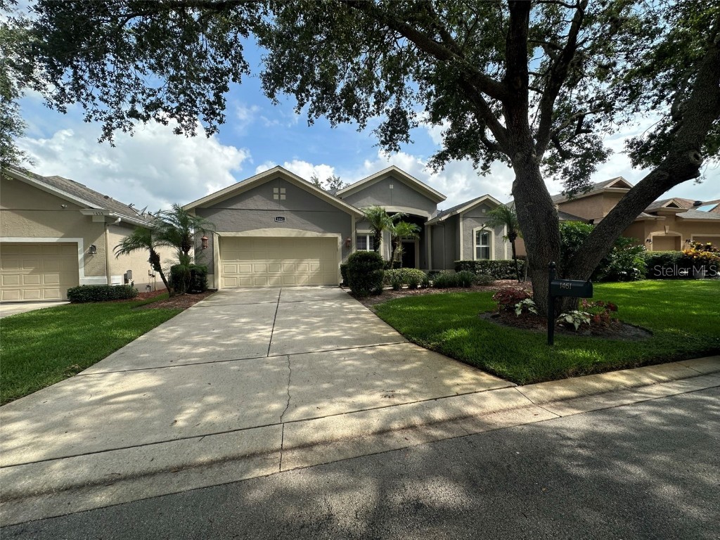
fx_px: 291
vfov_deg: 85.7
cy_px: 270
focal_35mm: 14
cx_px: 360
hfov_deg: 102.1
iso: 40
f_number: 2.2
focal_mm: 2.22
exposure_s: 1/888
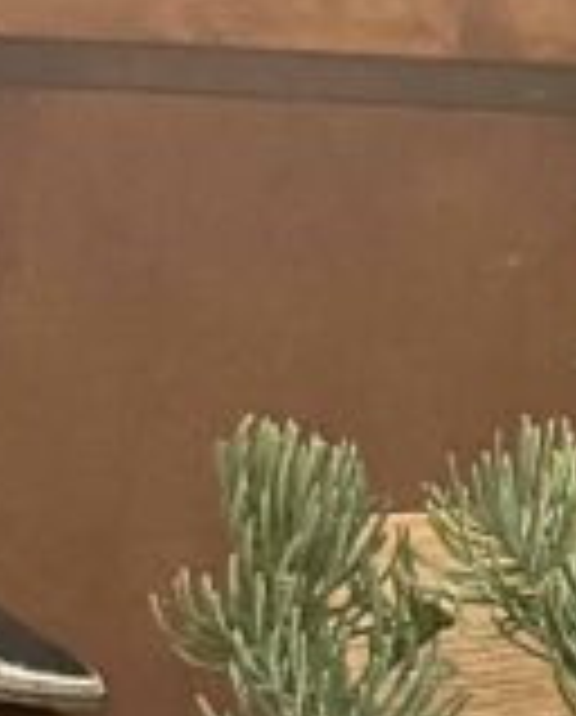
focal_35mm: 163
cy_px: 2175
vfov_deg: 9.3
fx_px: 3460
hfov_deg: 8.3
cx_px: 1624
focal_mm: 5.7
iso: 320
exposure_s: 1/60
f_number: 1.5
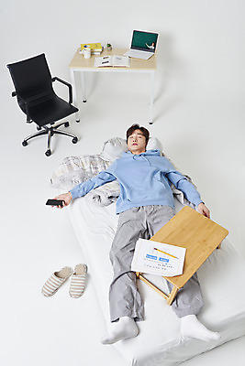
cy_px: 183
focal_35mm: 31
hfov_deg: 42.4
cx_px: 122
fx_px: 316
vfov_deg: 60.3
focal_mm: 31
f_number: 14
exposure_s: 1/125
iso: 100
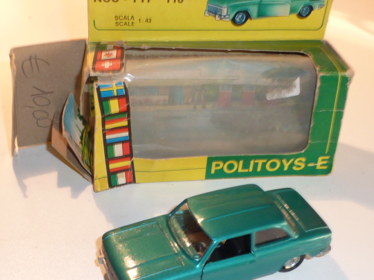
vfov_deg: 25.6
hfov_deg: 33.8
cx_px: 174
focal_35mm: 57
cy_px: 150
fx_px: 616
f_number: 3.3
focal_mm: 4.4
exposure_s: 1/40
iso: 100
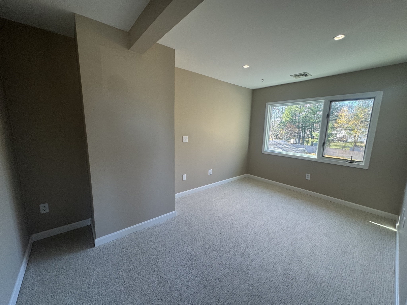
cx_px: 204
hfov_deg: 102.1
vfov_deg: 85.7
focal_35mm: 14
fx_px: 165
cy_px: 152
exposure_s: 1/120
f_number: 2.2
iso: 125
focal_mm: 2.22
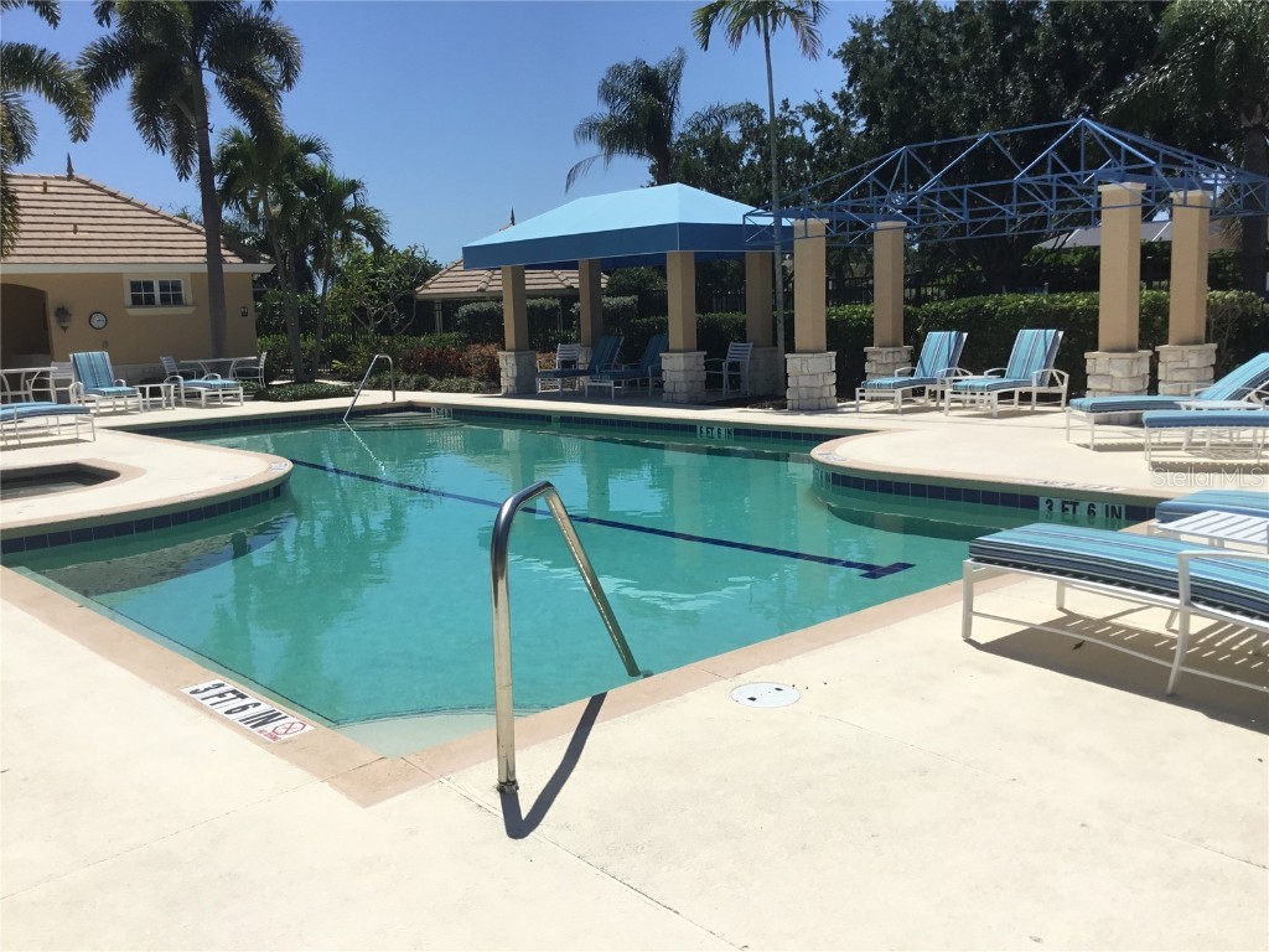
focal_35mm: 31
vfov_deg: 45.4
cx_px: 634
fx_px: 1136
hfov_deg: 58.4
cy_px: 476
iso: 25
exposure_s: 1/2203
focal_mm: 3.3
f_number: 2.4
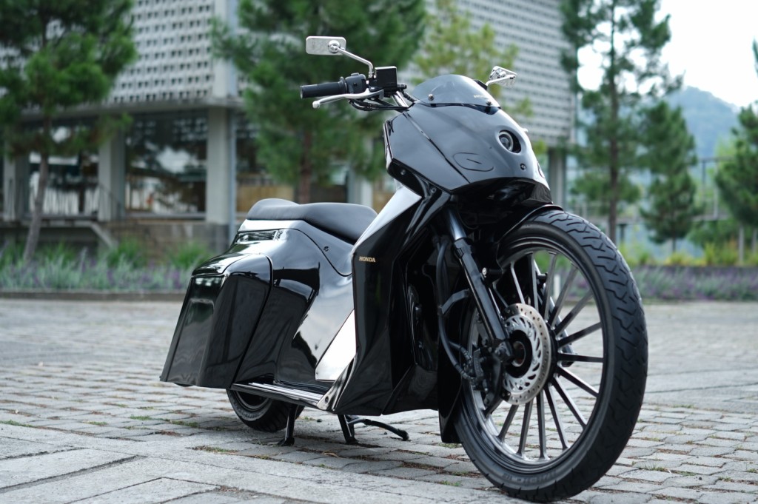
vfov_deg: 22.6
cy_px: 252
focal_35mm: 60
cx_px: 379
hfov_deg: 33.4
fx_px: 1262
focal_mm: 40
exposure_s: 1/200
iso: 80
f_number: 2
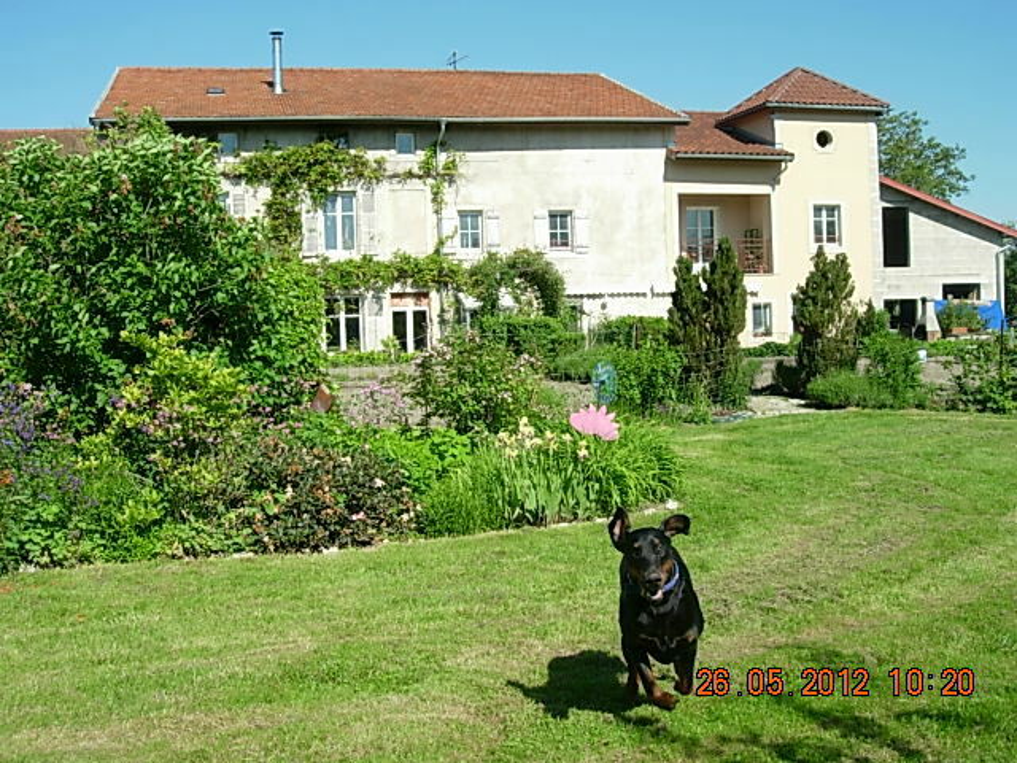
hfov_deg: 49.0
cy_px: 382
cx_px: 508
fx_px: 1116
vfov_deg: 37.7
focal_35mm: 38
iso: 79
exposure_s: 1/609
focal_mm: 7.8
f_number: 4.8
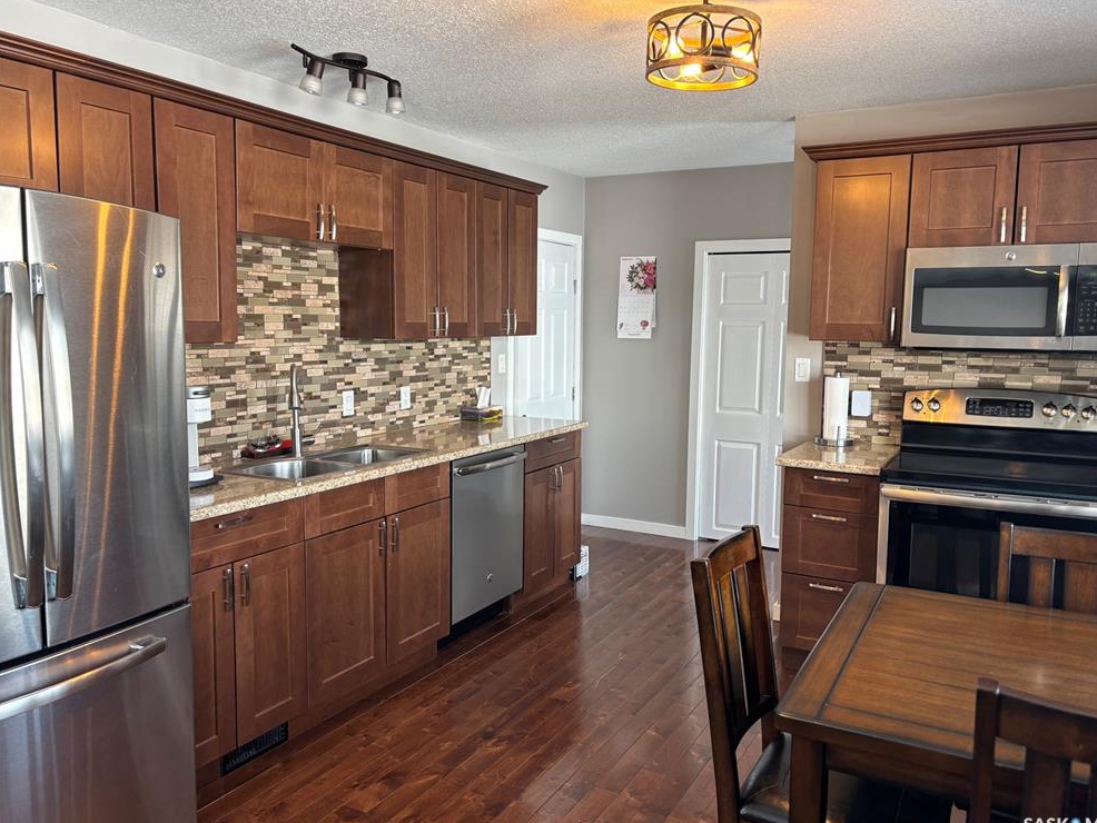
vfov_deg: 51.4
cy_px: 406
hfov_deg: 65.3
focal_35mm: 27
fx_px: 856
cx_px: 564
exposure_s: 1/60
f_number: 1.6
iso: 80
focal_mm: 5.96
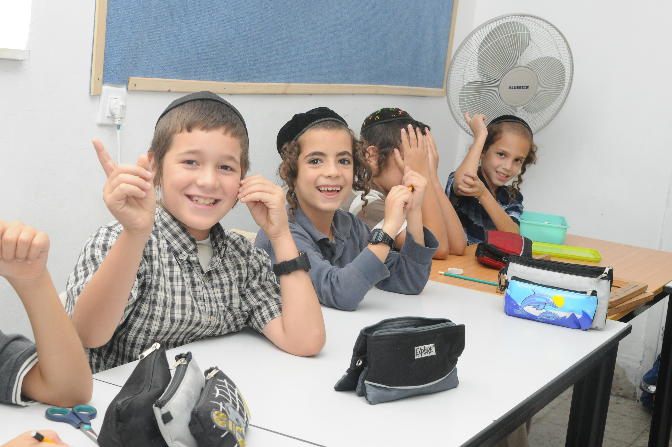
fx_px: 1119
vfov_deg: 22.6
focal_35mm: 60
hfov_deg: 33.4
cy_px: 224
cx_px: 336
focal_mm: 40
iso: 1000
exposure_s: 1/160
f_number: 9
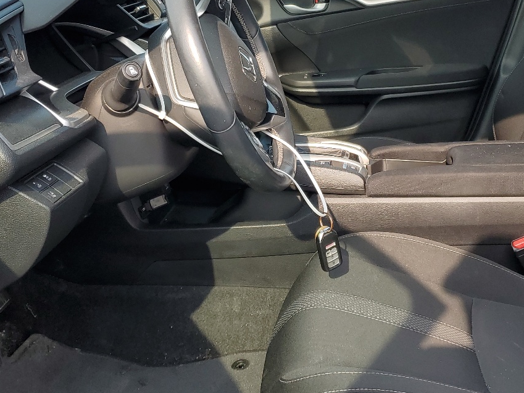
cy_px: 164
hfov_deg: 38.8
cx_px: 295
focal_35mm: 49
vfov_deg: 29.6
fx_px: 742
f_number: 1.5
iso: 50
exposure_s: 1/588
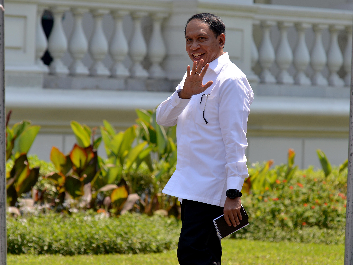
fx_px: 2213
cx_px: 194
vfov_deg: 6.8
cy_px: 133
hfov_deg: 9.1
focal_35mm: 217
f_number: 6.3
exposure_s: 1/1250
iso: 400
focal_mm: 200
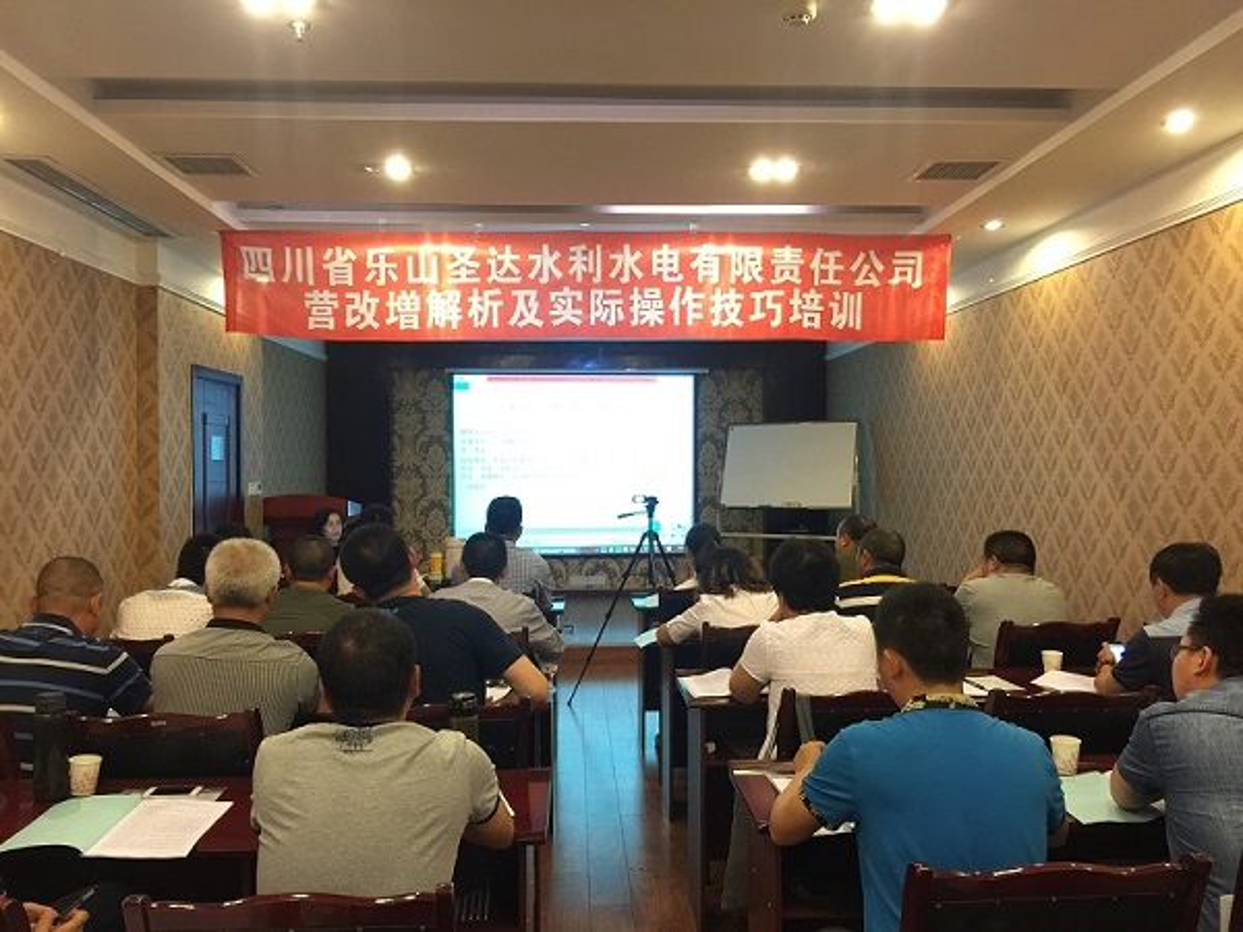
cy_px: 466
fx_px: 1041
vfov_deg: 48.2
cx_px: 622
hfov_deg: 61.7
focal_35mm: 29
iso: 125
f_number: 2.2
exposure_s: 1/10
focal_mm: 4.15
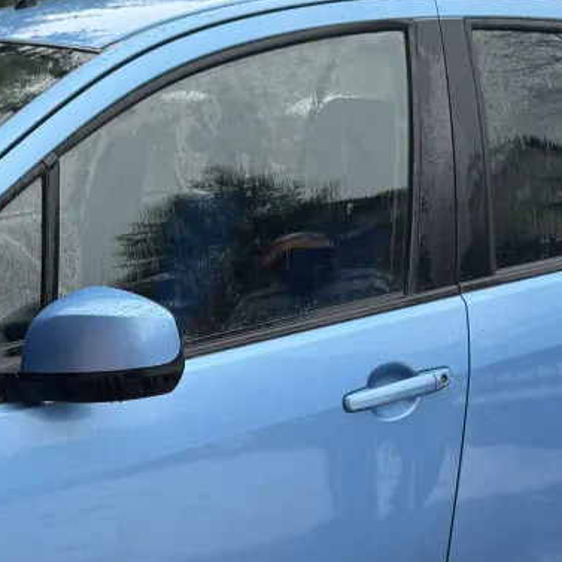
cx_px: 79
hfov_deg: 23.5
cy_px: 520
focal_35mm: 72
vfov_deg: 23.3
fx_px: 1323
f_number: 1.78
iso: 64
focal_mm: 6.76
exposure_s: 1/155
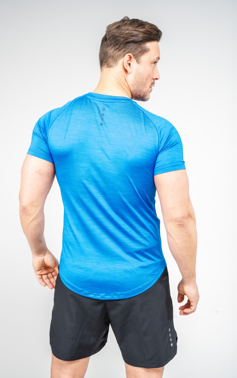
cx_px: 112
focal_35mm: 63
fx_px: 653
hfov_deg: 20.6
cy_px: 190
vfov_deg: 32.4
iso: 320
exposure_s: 1/60
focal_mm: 61.2
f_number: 9
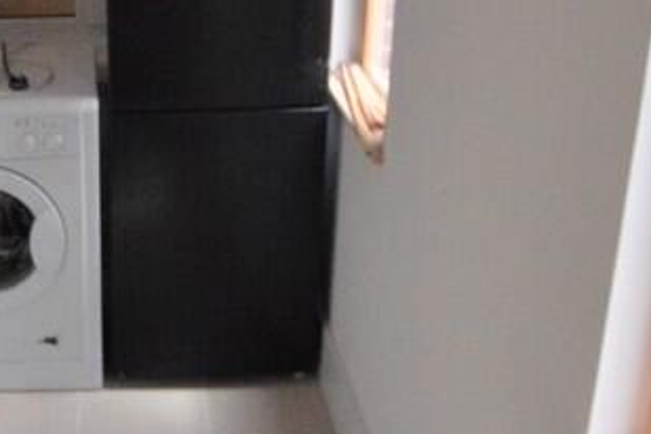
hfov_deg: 34.1
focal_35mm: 55
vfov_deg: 24.4
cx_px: 42
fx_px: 988
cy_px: 94
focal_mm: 11
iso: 3200
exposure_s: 1/320
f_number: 7.1
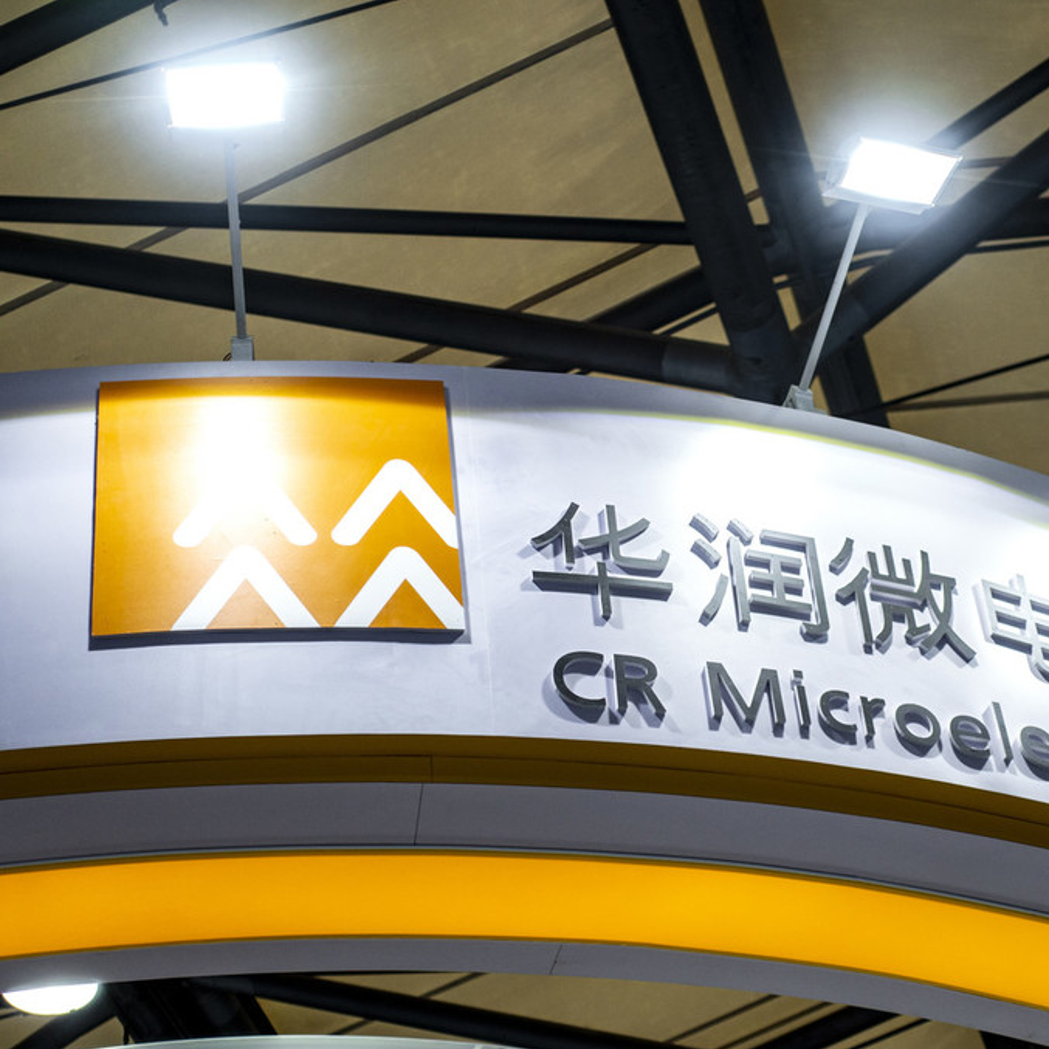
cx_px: 756
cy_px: 525
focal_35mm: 90
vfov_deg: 19.3
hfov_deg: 19.2
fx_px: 3086
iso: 200
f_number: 2.8
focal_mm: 25.7
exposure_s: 1/100
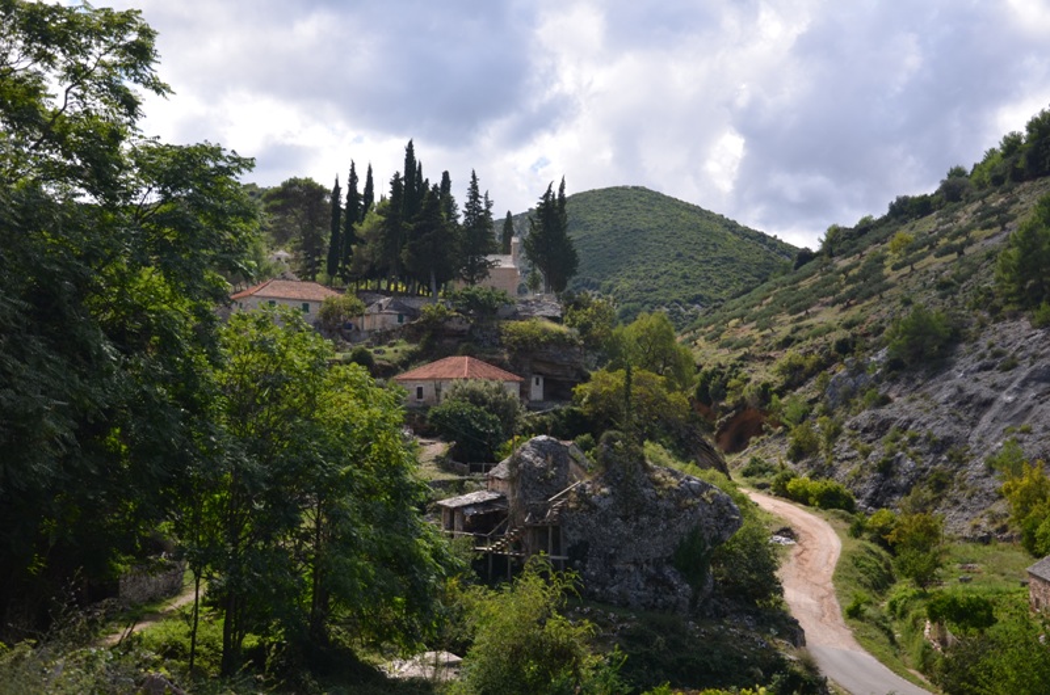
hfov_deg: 46.5
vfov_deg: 31.8
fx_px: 1223
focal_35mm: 42
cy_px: 348
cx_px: 525
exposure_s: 1/200
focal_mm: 28
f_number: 6.3
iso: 100
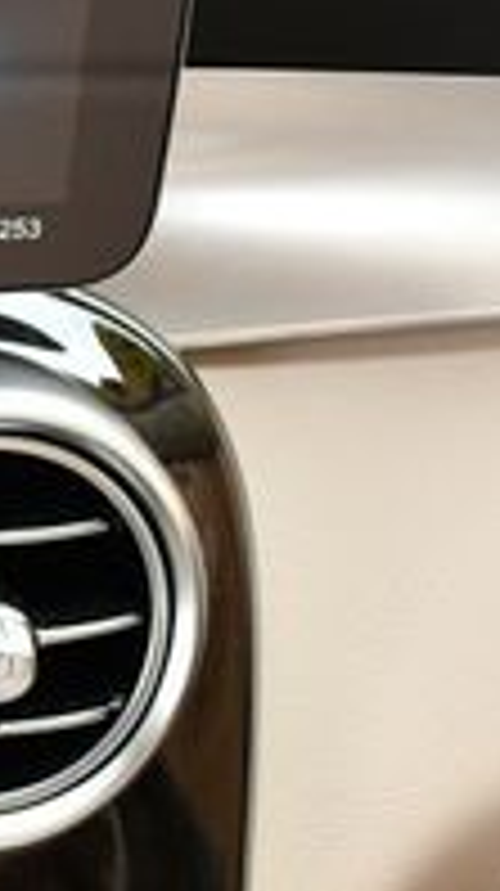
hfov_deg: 9.1
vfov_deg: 17.6
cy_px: 378
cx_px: -626
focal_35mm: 122
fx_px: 2883
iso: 640
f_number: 3.5
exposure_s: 1/250
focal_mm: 18
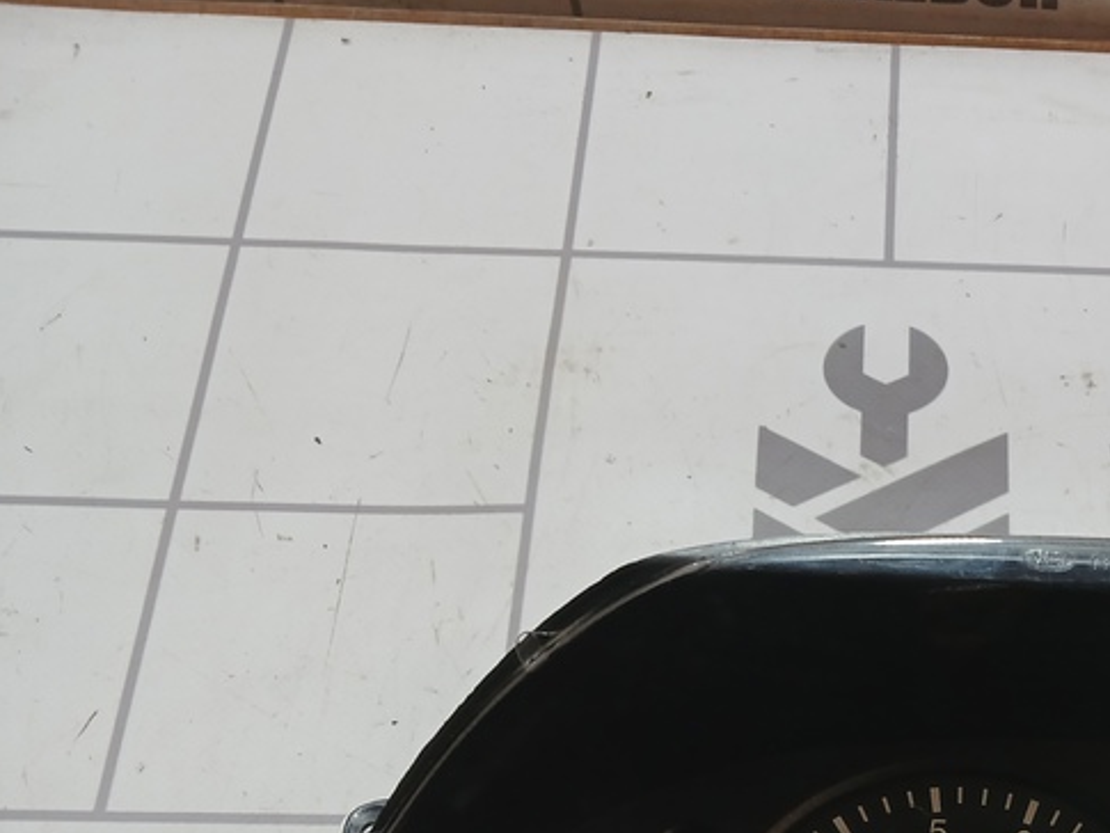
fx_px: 1828
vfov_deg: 24.3
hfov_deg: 31.2
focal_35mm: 57
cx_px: 1115
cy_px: 870
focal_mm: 4
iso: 64
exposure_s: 1/50
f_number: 1.8
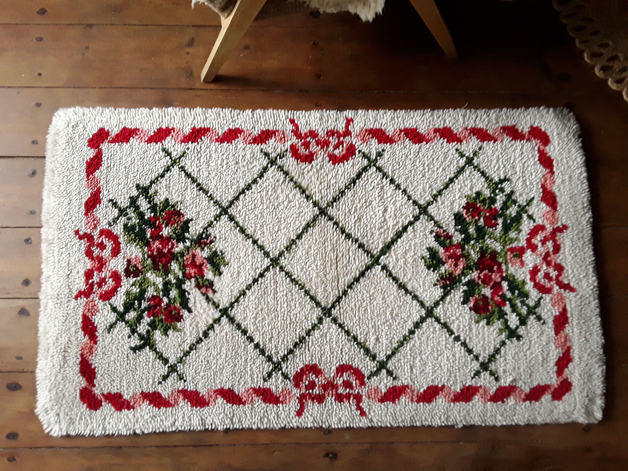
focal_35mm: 27
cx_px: 314
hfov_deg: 65.3
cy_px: 236
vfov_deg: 51.4
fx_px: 490
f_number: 1.9
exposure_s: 1/17
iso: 200
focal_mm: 2.91
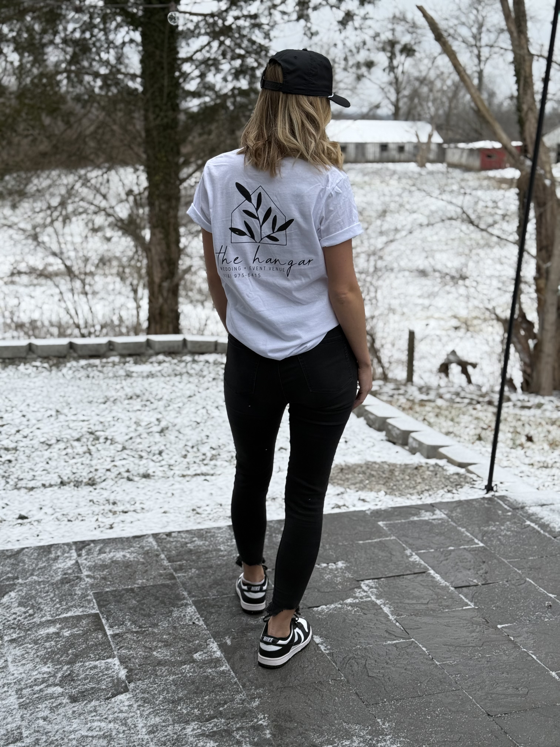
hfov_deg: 30.3
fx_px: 1035
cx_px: 280
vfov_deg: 39.7
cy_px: 374
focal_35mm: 48
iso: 64
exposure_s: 1/3096
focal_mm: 6.76
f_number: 1.78
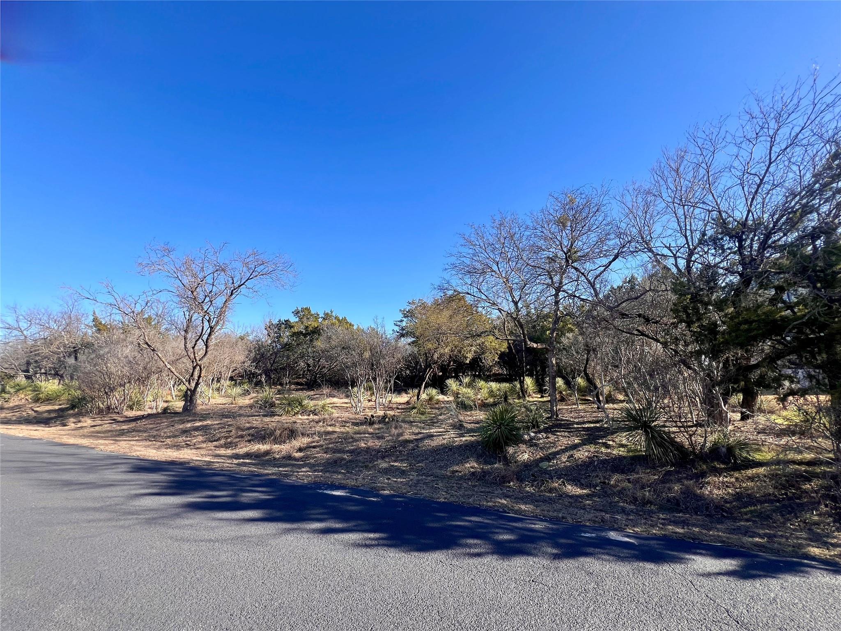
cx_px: 420
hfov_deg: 106.2
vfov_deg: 89.9
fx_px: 316
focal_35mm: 13
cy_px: 316
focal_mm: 1.57
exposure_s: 1/758
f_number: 1.8
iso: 32
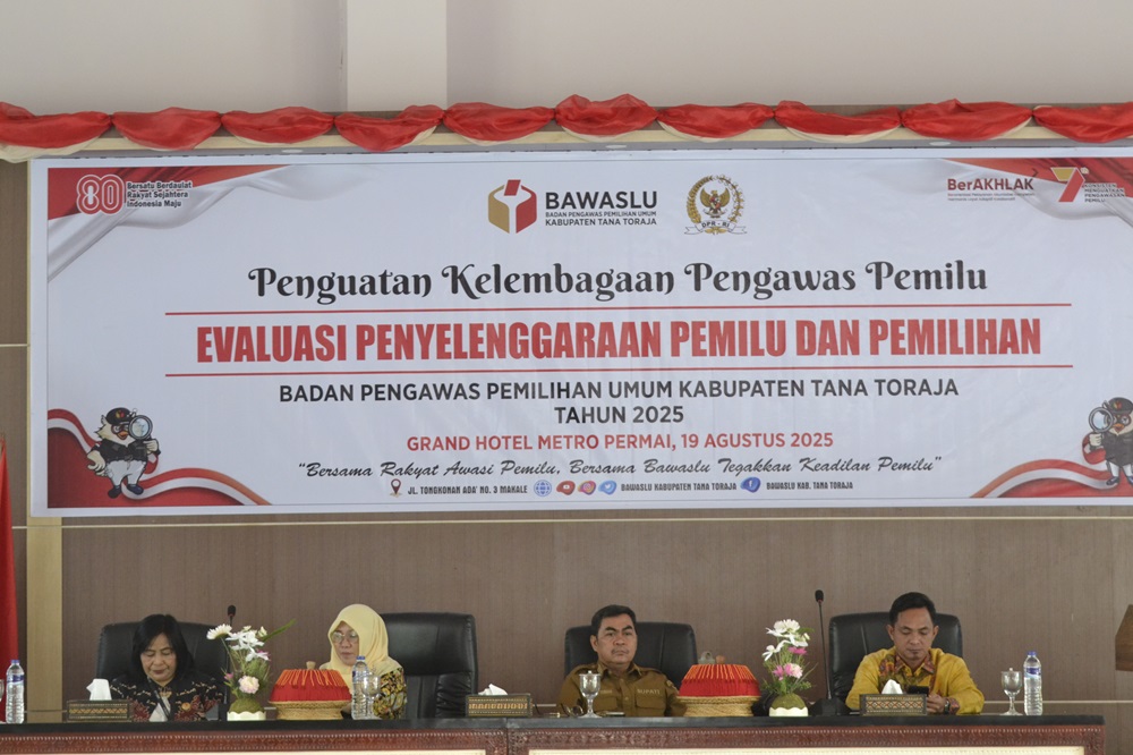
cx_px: 566
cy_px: 378
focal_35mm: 105
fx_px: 3303
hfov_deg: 19.5
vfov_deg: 13.0
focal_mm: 70
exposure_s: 1/125
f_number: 4.5
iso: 2000
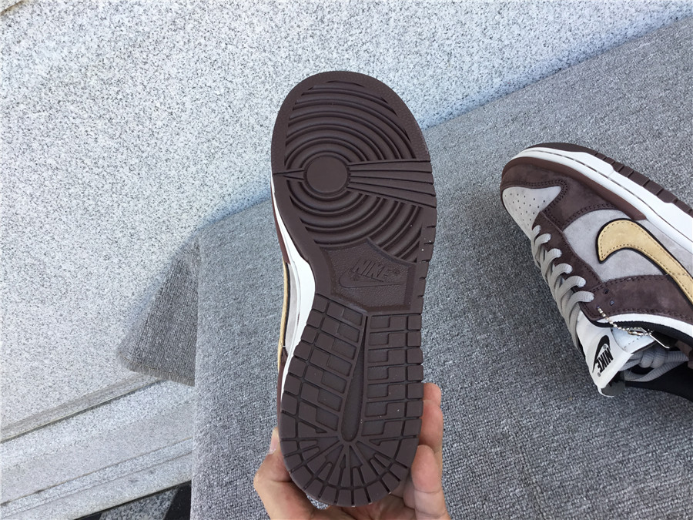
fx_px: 621
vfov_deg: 45.4
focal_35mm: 31
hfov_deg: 58.4
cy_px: 260
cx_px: 346
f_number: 2.4
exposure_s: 1/100
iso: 25
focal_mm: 3.3
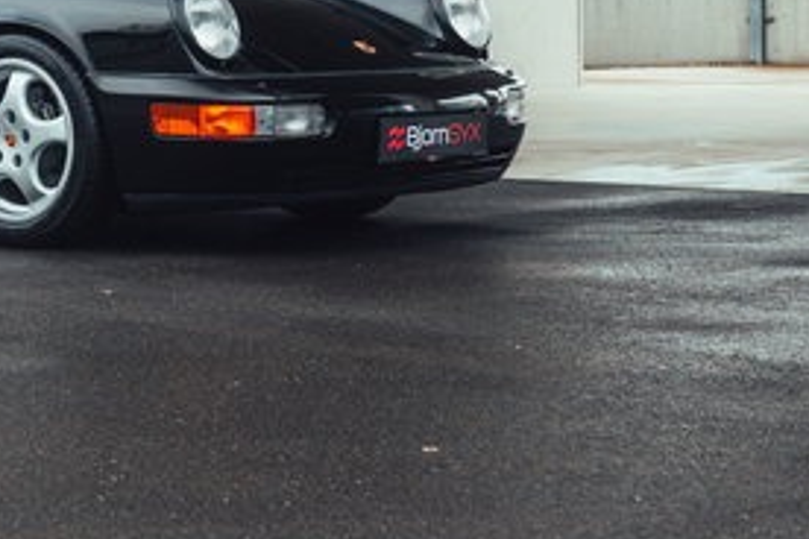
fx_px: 2809
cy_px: 4
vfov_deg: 10.9
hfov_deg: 16.1
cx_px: 0
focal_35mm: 125
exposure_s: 1/100
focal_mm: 45
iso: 400
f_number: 5.6
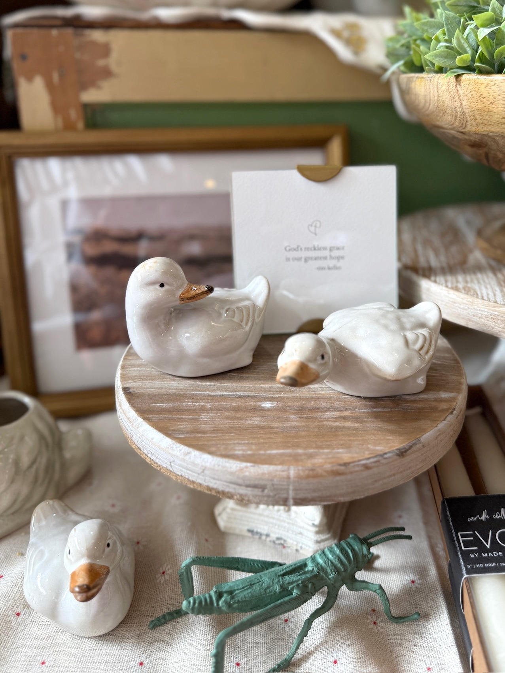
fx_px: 467
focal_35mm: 24
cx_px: 252
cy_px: 336
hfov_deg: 56.8
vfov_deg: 71.6
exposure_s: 1/192
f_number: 1.78
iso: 64
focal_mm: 6.76
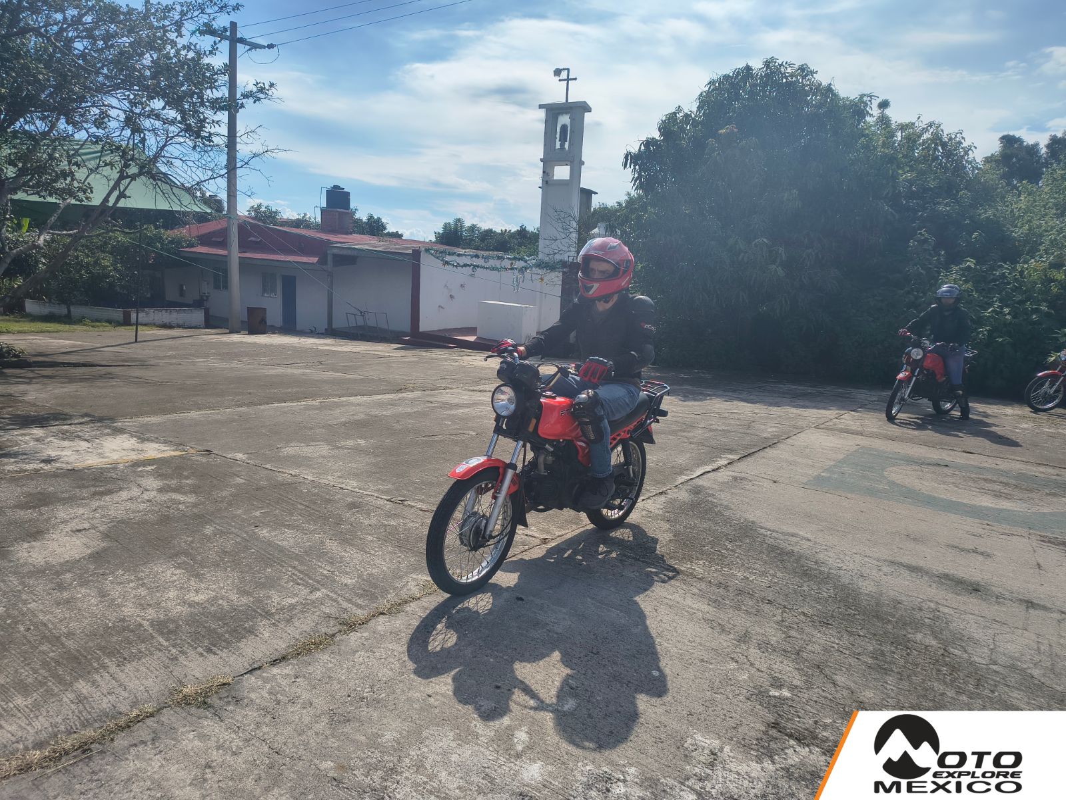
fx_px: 708
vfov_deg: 58.9
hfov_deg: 73.9
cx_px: 533
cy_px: 400
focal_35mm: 23
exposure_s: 1/4968
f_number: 1.8
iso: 104
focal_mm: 5.56
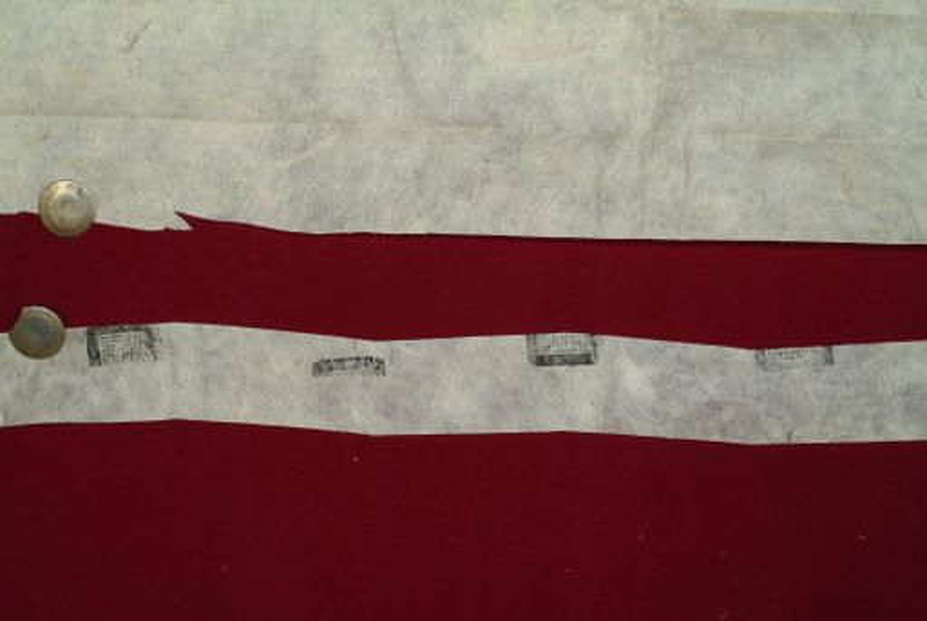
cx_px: 464
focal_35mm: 88
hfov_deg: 23.0
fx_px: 2282
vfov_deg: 15.5
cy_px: 310
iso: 160
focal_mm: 59
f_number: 16
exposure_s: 1/20
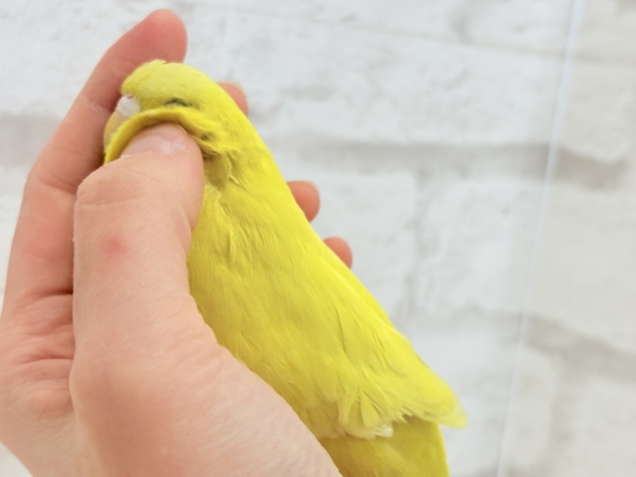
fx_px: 955
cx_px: 318
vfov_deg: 28.0
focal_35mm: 52
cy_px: 238
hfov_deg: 36.8
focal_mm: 5.96
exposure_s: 1/100
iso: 64
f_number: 1.6
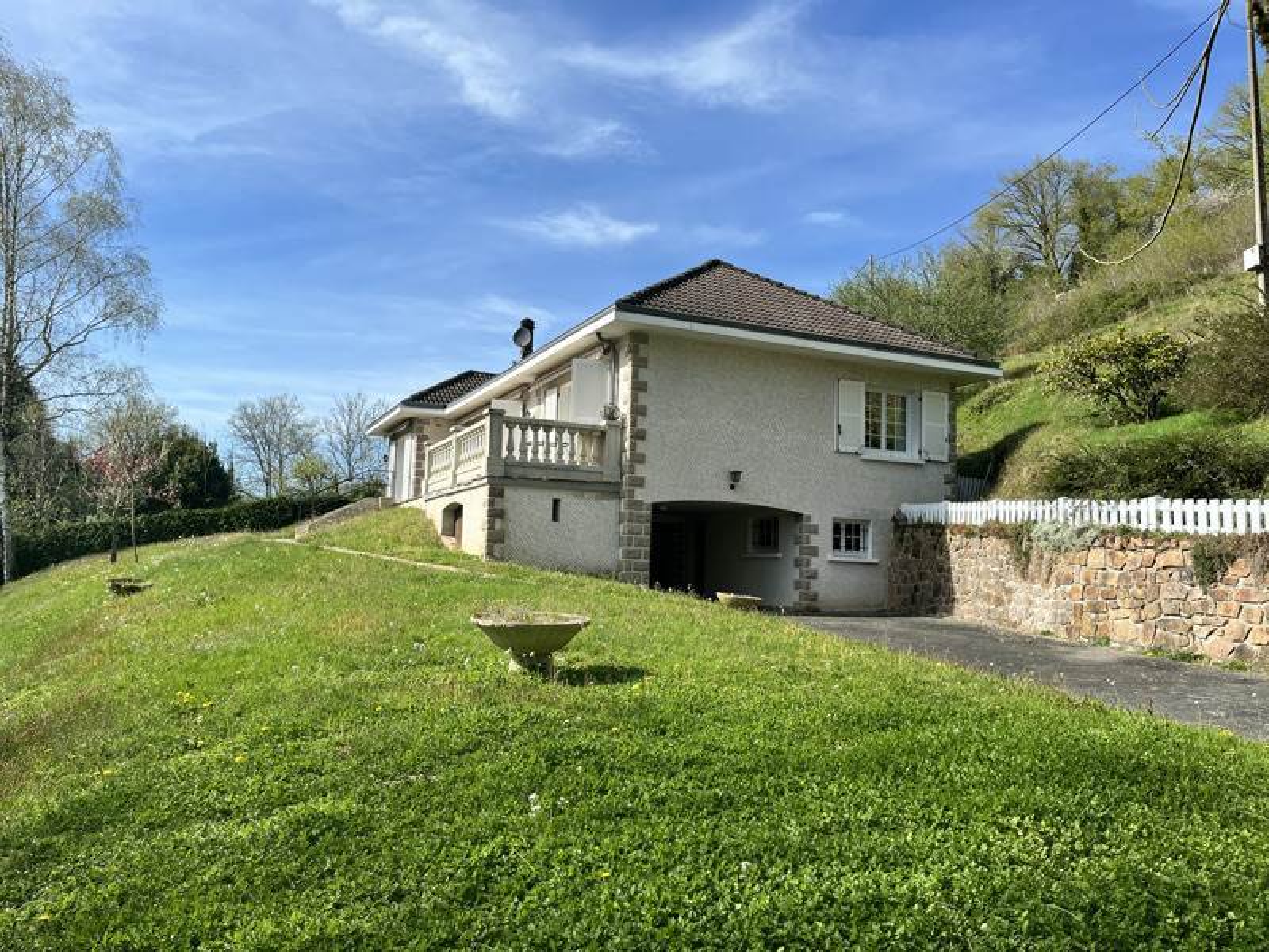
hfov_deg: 67.3
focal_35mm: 26
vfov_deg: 53.1
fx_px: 953
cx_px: 634
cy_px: 476
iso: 50
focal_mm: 5.1
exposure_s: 1/2967
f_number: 1.6
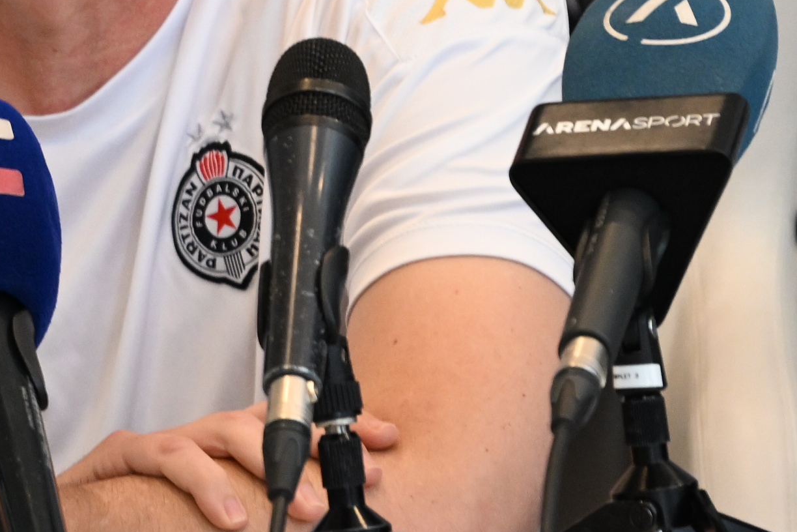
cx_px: -158
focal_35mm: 794
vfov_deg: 1.7
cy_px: 28
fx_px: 17577
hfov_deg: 2.6
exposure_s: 1/200
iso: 2000
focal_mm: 200
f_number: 4
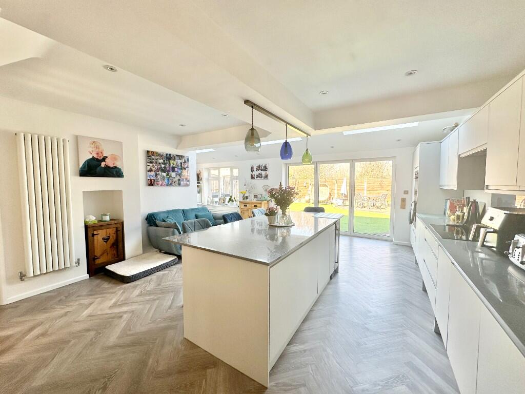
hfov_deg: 102.1
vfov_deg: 85.7
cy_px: 197
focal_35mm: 14
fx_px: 212
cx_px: 262
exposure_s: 1/112
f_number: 2.2
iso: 40
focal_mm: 2.22
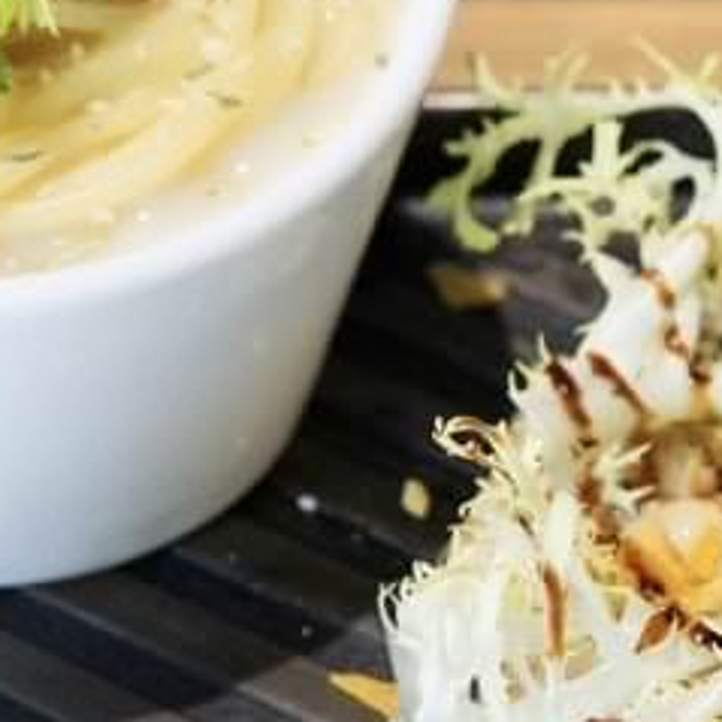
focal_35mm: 160
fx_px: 3776
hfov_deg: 10.8
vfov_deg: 10.9
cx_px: 701
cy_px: 456
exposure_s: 1/160
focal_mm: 30
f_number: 4
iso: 1250
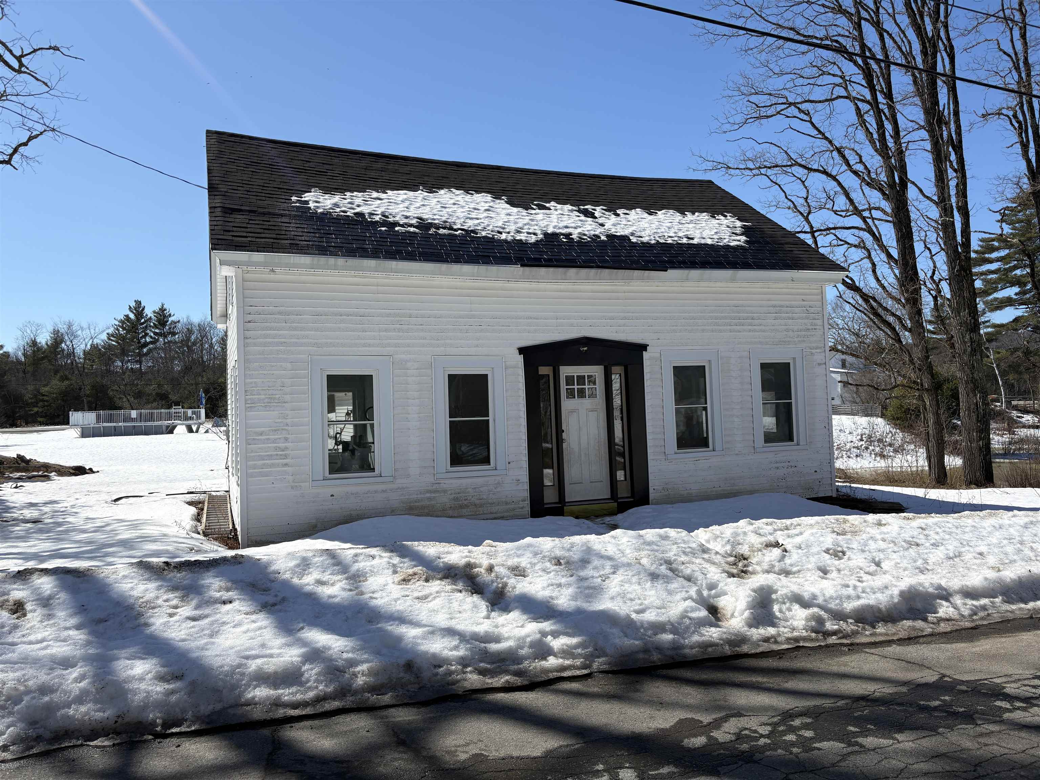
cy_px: 390
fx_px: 781
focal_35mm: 26
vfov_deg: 53.1
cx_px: 520
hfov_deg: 67.3
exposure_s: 1/4950
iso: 50
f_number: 1.6
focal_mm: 5.96
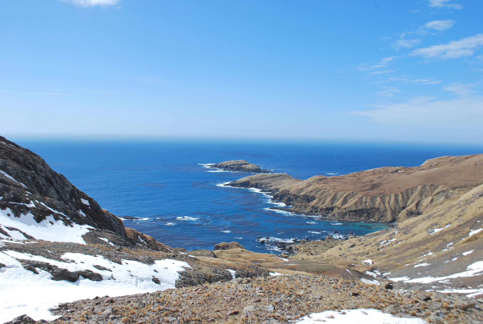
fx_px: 443
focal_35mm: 33
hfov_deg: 57.2
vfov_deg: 40.1
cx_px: 242
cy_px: 162
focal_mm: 22
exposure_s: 1/250
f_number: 10
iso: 160
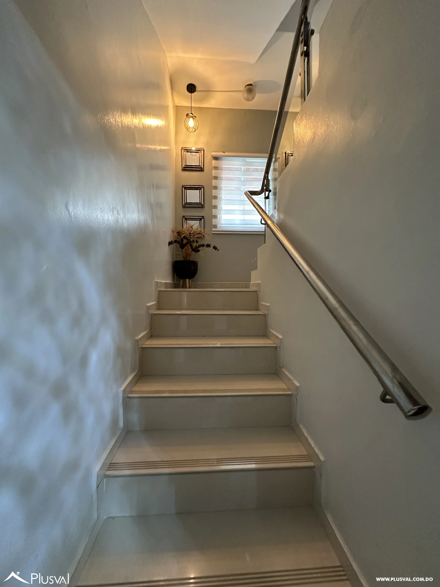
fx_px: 237
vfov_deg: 102.1
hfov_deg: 85.7
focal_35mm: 14
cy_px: 294
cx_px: 220
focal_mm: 2.22
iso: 800
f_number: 2.2
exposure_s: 1/60
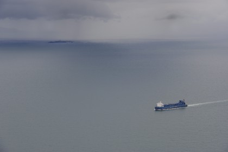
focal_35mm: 116
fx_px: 735
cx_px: 114
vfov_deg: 11.8
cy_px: 76
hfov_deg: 17.6
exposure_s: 1/800
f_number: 9
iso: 400
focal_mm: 116
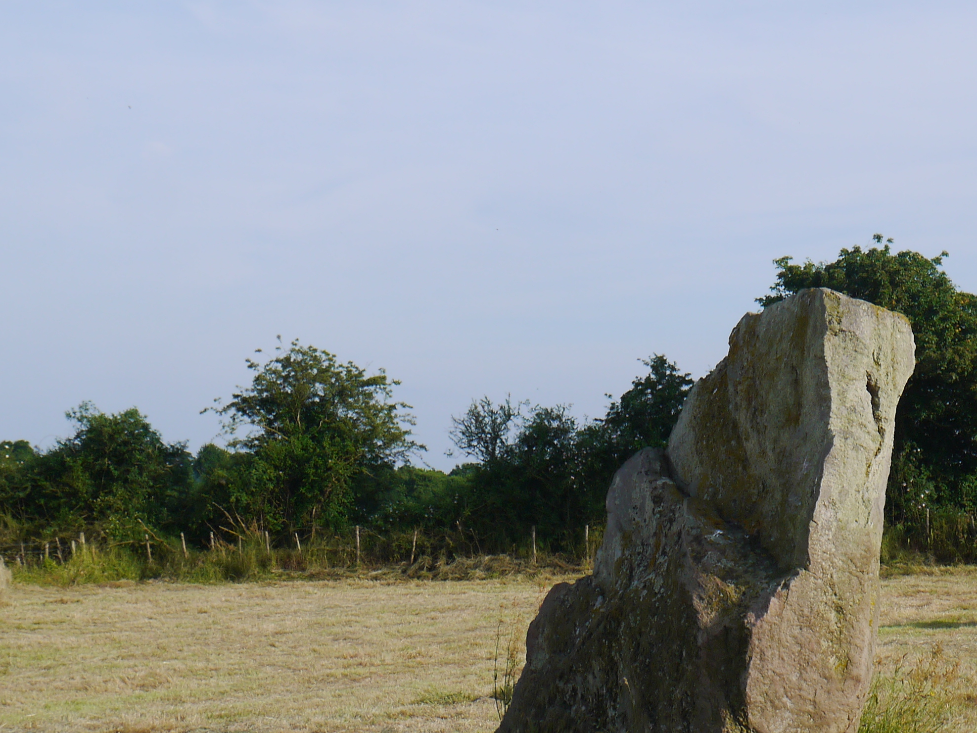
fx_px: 2286
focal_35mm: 81
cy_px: 456
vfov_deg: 18.2
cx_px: 759
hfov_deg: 23.8
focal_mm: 20
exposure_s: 1/320
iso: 160
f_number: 9
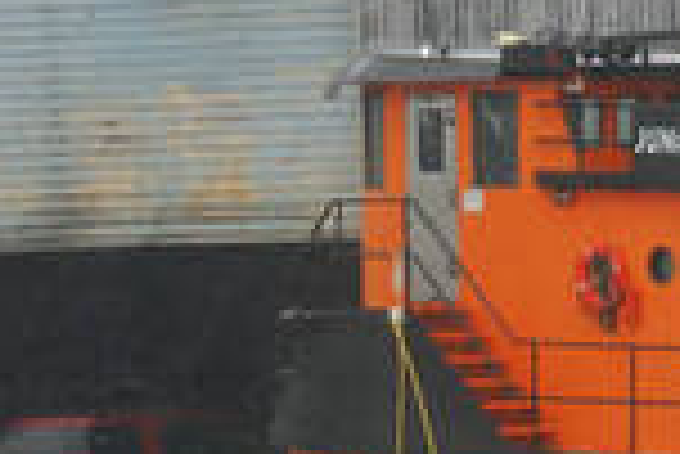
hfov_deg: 1.5
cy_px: 58
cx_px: 590
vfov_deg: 1.0
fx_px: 26356
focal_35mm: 1394
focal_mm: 200
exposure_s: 1/125
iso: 160
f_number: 5.6
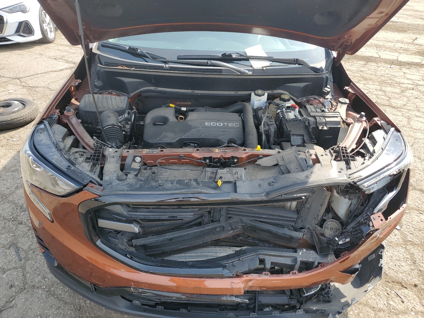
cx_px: 212
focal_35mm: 26
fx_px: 318
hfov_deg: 67.3
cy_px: 159
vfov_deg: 53.1
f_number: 1.5
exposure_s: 1/769
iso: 50
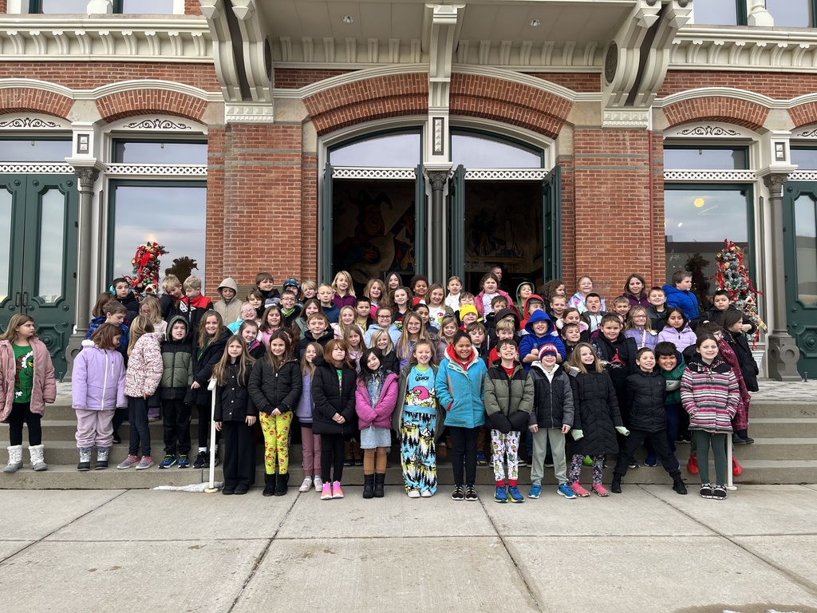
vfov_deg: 53.1
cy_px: 306
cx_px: 408
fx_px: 614
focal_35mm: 26
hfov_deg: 67.3
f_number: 1.6
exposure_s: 1/158
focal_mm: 5.1
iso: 40
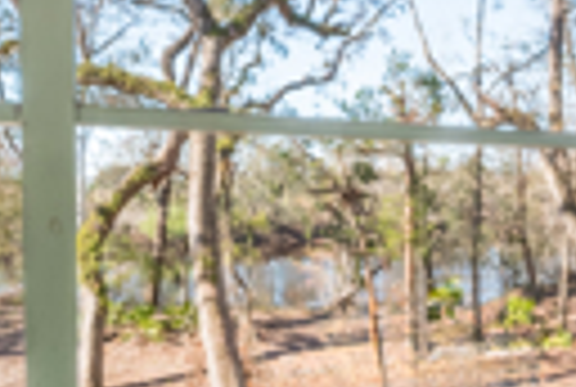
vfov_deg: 27.5
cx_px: 466
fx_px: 786
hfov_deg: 38.6
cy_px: 256
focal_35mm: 49
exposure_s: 1/320
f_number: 8
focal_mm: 14
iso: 500
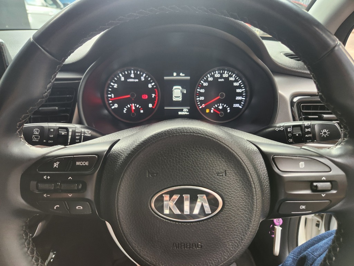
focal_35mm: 23
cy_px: 133
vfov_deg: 58.9
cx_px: 177
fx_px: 235
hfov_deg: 73.9
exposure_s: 1/100
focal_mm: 5.4
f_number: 1.8
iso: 200
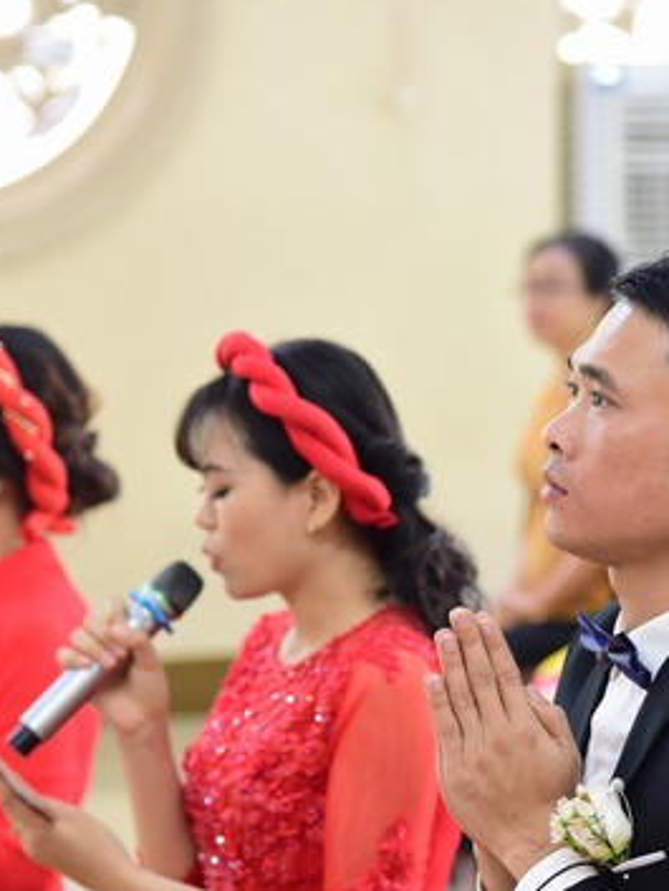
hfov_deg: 8.0
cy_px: 411
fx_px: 4790
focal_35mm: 186
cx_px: 379
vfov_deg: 10.6
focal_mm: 105
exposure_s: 1/30
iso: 1250
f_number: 4
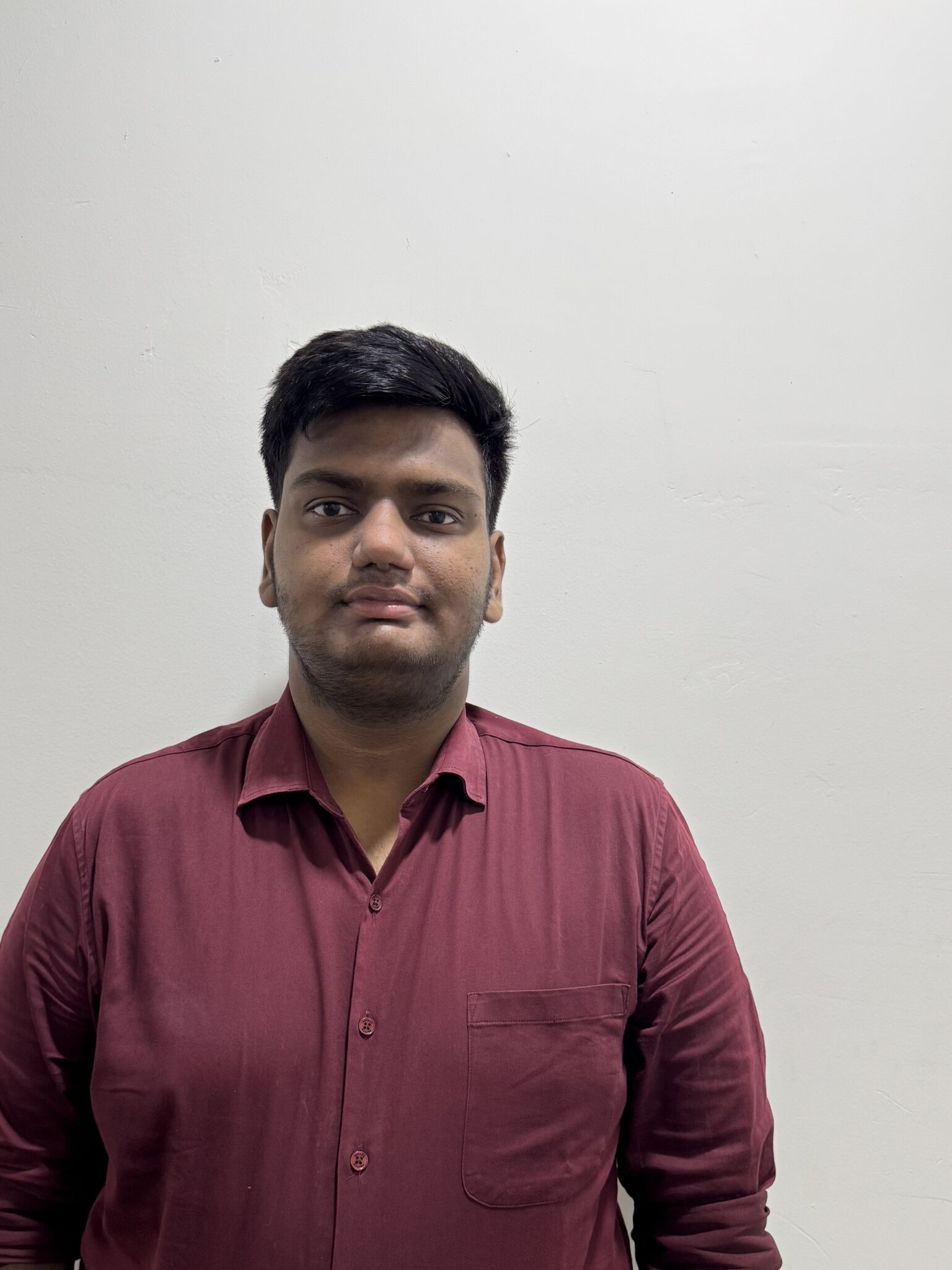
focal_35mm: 30
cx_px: 401
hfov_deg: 46.6
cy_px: 791
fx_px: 1100
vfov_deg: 59.2
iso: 160
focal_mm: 6.76
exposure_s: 1/50
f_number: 1.78
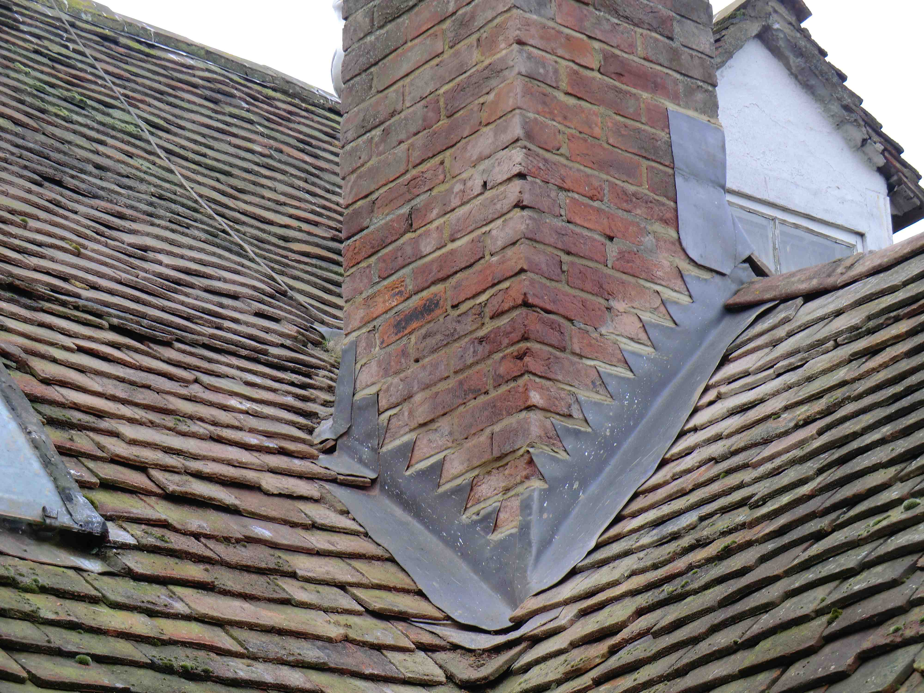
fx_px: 2376
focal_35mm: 89
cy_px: 346
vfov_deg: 16.6
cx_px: 462
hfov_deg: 22.0
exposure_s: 1/80
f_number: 4.8
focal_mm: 16
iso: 64
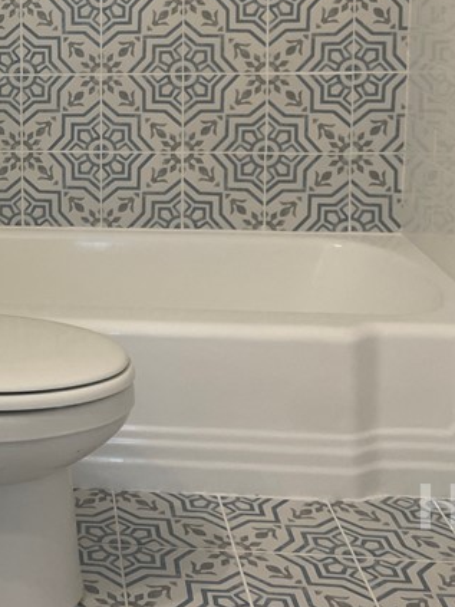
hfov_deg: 21.3
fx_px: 1105
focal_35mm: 63
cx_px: -118
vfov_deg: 29.6
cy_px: 70
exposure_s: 1/60
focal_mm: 4.2
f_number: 1.6
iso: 80
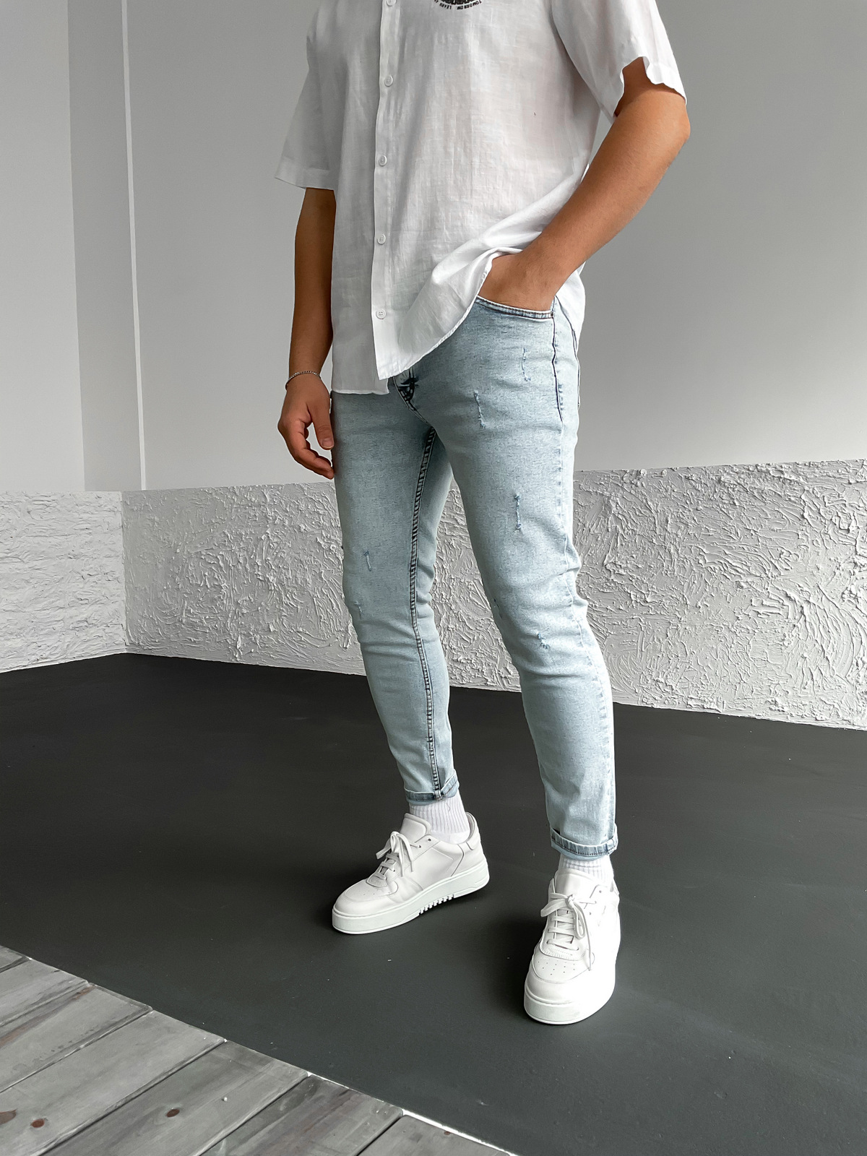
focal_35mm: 29
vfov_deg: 61.7
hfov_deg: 48.2
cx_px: 434
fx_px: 968
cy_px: 578
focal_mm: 3
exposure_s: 1/120
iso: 40
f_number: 1.8
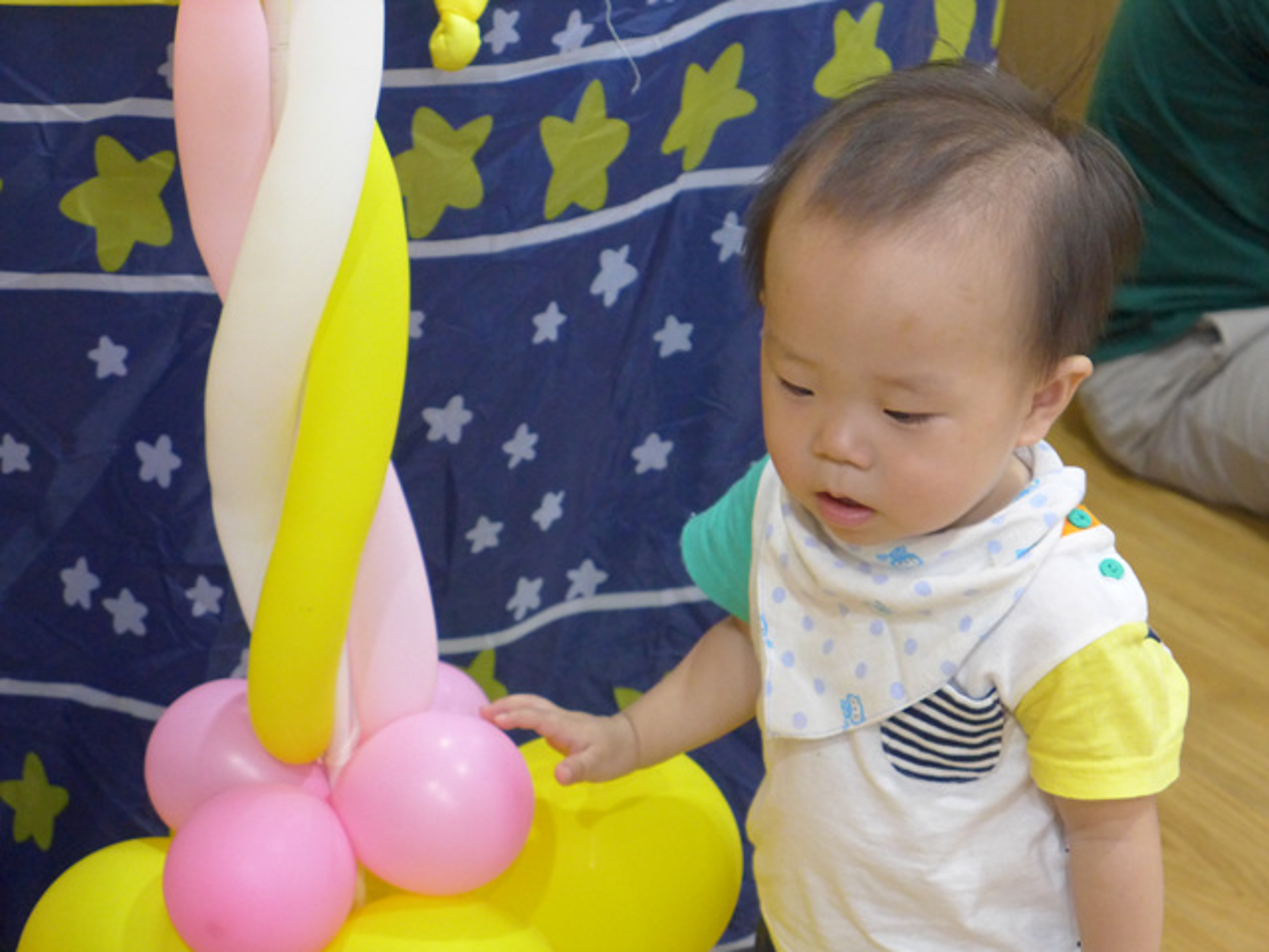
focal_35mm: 75
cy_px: 476
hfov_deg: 26.0
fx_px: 2749
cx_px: 634
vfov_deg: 19.6
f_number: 2.2
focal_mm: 14.7
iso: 800
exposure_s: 1/160
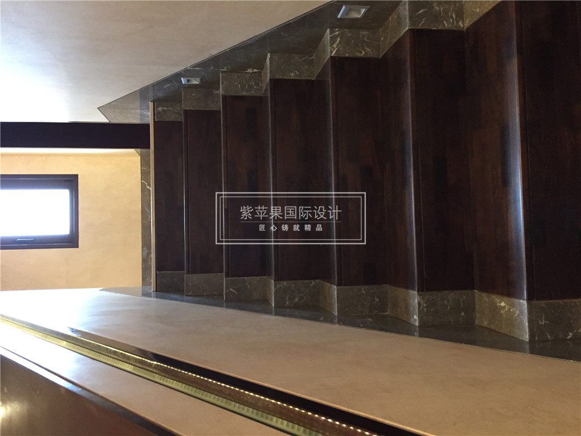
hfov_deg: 61.7
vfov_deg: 48.2
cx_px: 290
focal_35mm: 29
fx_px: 487
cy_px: 218
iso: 200
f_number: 2.2
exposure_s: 1/30
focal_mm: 4.15
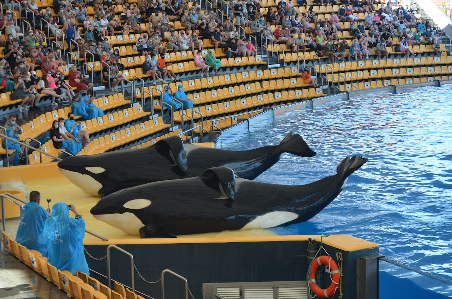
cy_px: 150
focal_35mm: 82
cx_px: 226
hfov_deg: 24.7
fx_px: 1034
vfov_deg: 16.5
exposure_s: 1/125
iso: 250
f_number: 5.6
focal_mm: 55
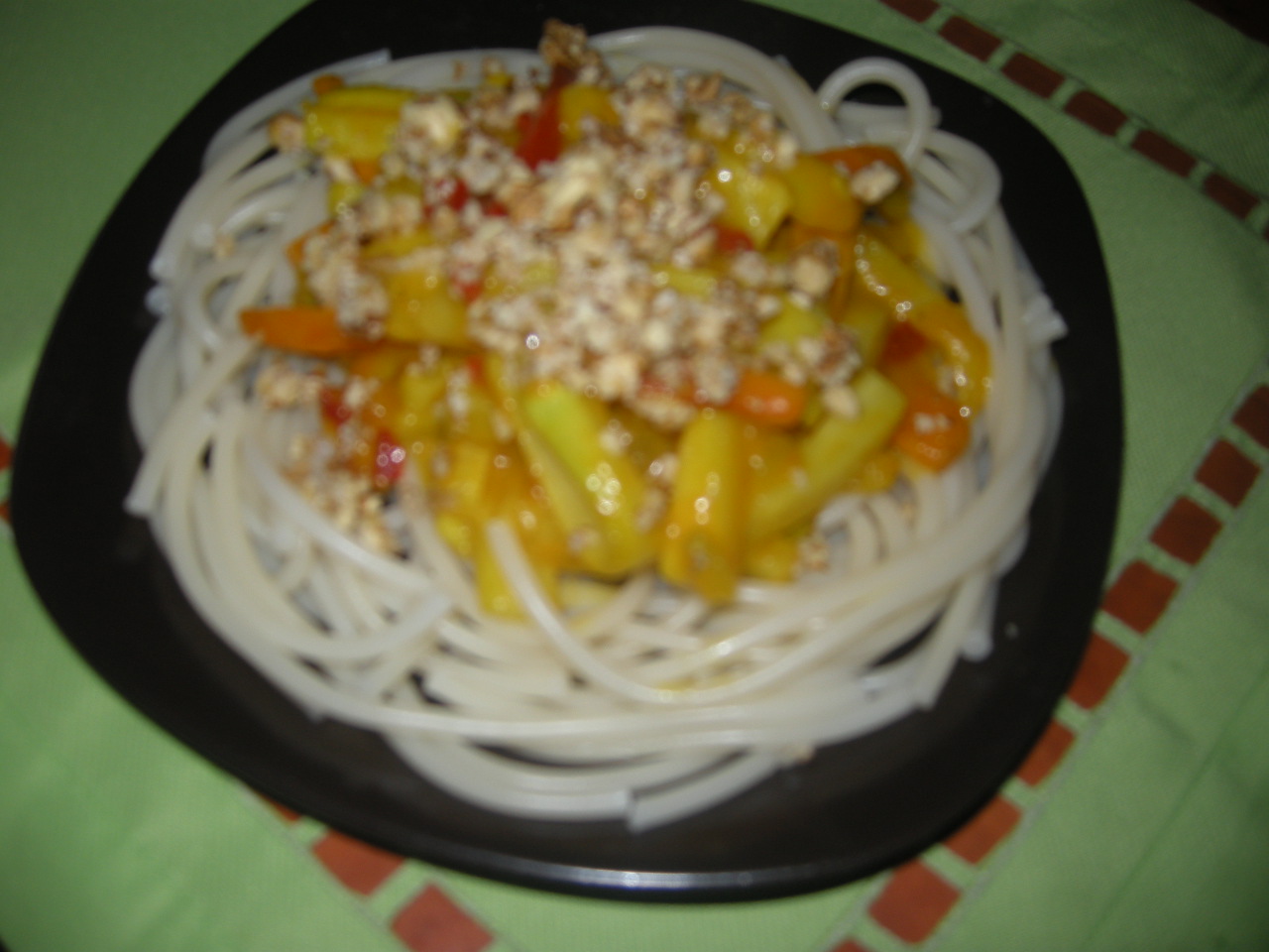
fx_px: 1283
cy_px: 476
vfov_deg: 40.7
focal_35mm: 35
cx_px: 634
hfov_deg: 52.6
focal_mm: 7.5
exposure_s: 1/60
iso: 64
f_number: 2.7
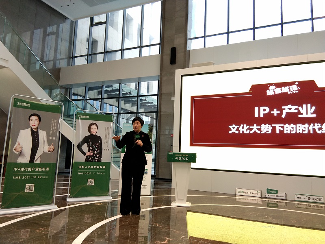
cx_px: 162
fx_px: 291
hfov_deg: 58.4
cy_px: 122
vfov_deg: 45.4
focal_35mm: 31
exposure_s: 1/33.3
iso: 200
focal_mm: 3.69
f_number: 2.2
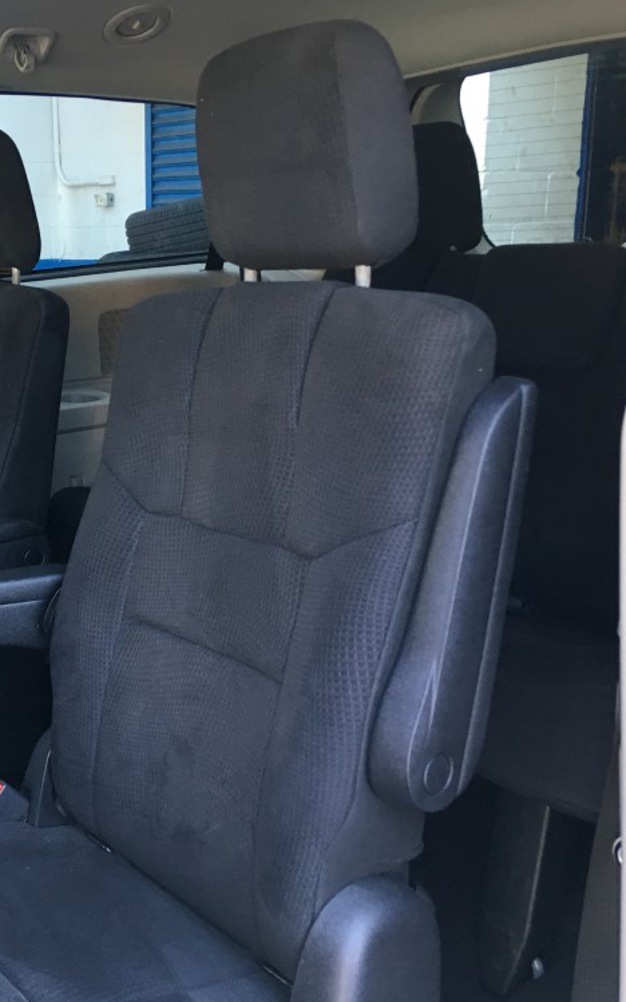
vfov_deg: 47.2
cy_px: 498
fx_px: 1147
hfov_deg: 29.7
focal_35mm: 42
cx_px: 103
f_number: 2.2
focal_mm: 4.15
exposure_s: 1/30
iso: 40
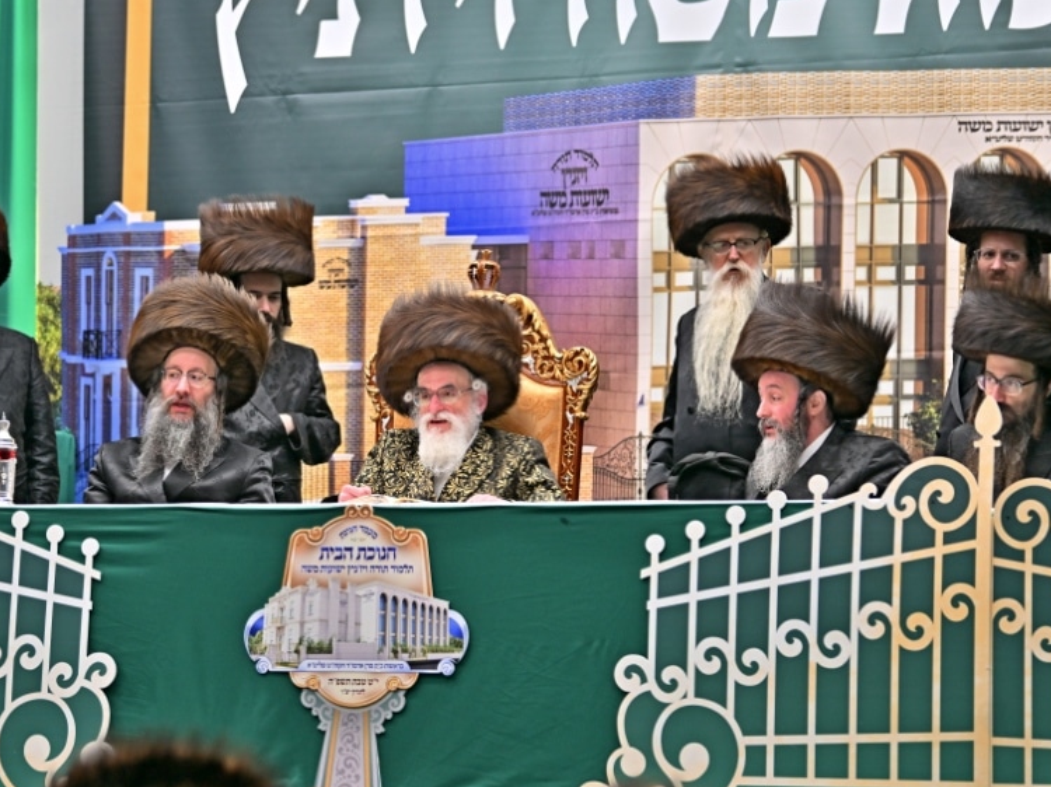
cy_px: 380
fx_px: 4067
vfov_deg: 11.1
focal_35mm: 134
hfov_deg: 14.7
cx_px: 415
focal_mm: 102
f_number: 2.8
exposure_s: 1/400
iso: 400
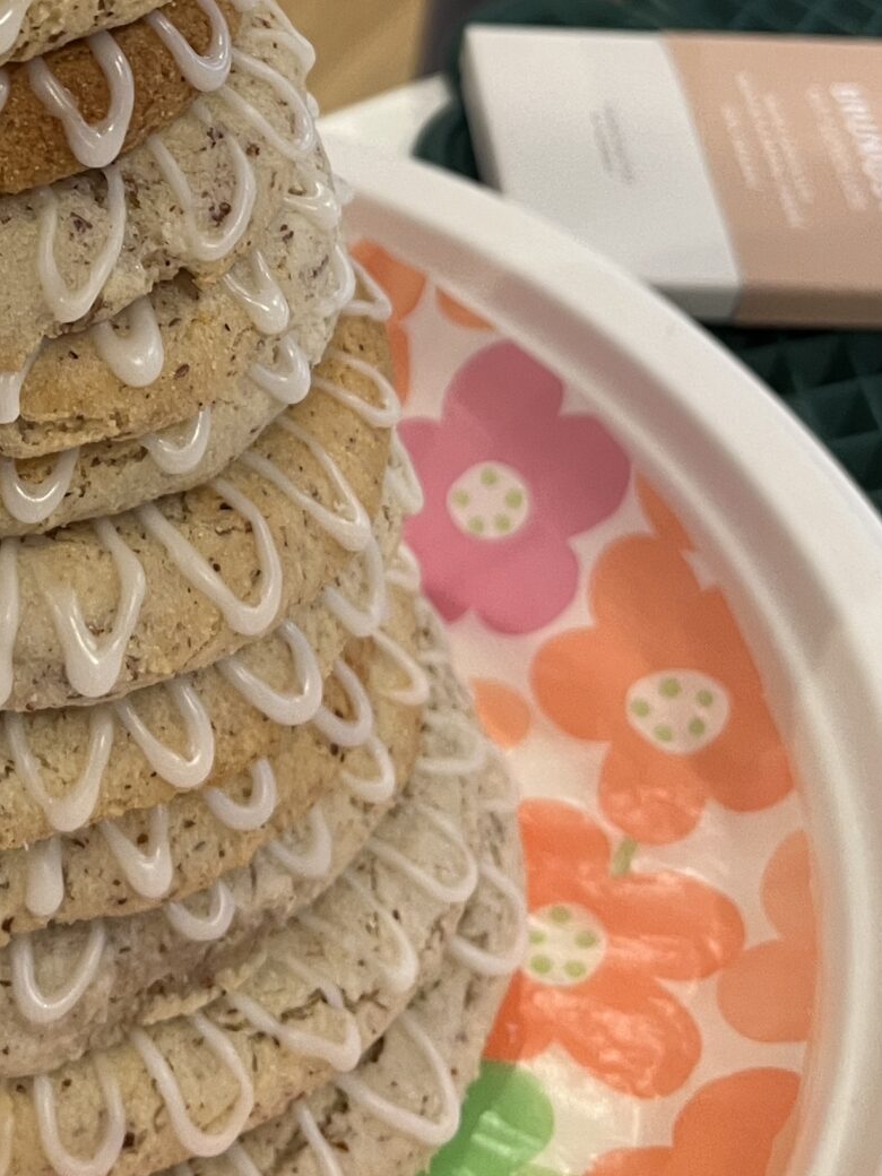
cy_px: -18
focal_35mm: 64
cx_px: -55
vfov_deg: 28.3
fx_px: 2174
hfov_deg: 21.9
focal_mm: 5.1
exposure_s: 1/60
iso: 125
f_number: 1.6
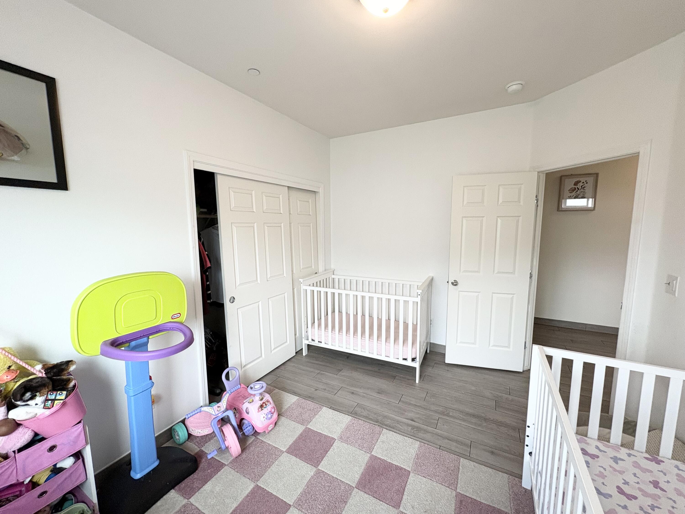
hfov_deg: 102.1
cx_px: 342
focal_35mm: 14
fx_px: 277
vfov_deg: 85.7
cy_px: 257
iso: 160
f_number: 2.2
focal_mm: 2.22
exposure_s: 1/120
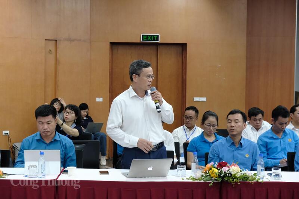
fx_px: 631
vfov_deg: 17.9
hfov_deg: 26.7
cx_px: 150
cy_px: 100
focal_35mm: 76
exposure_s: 1/125
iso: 3200
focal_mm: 50.5
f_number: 5.6
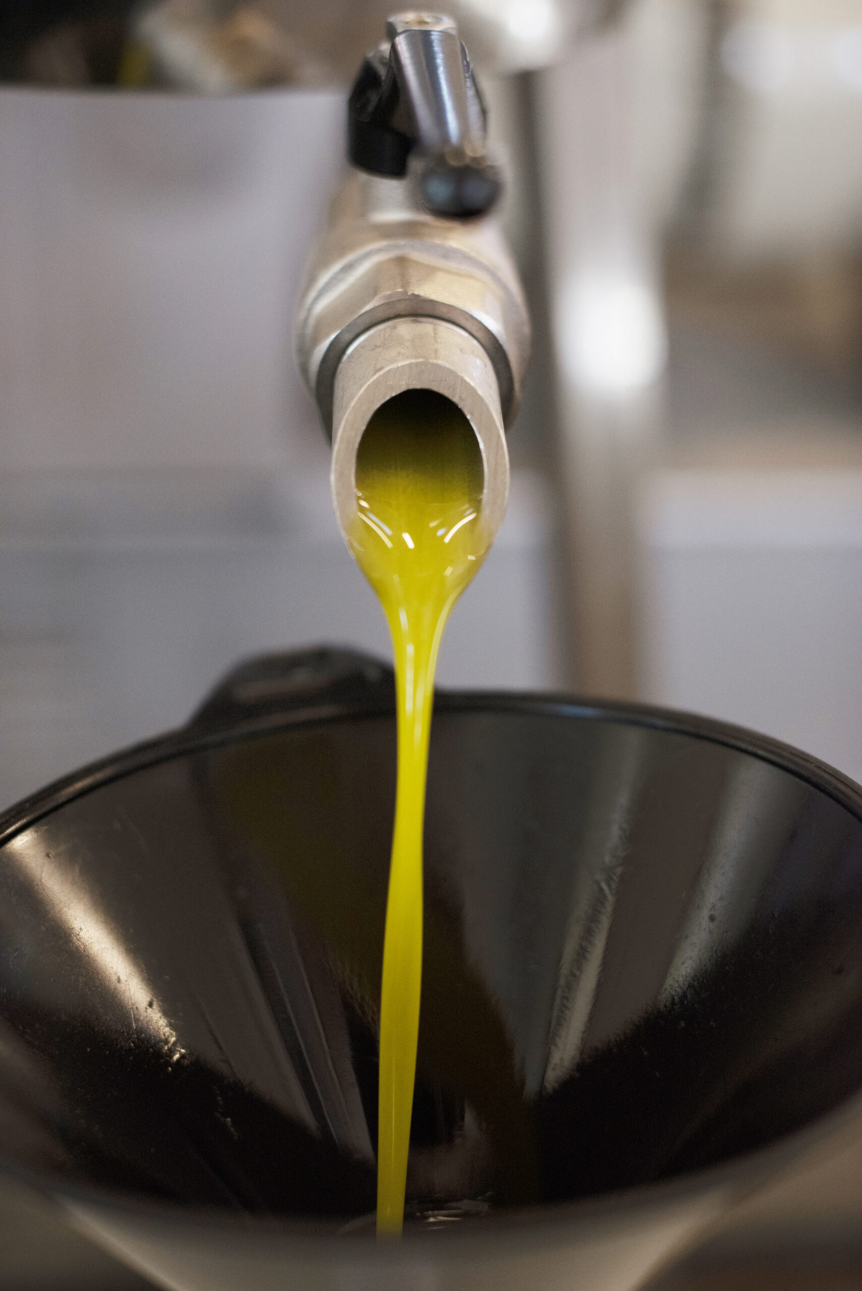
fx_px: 1794
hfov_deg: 27.0
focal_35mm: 50
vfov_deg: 39.6
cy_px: 646
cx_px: 431
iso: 1600
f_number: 2.2
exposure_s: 1/500
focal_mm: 50
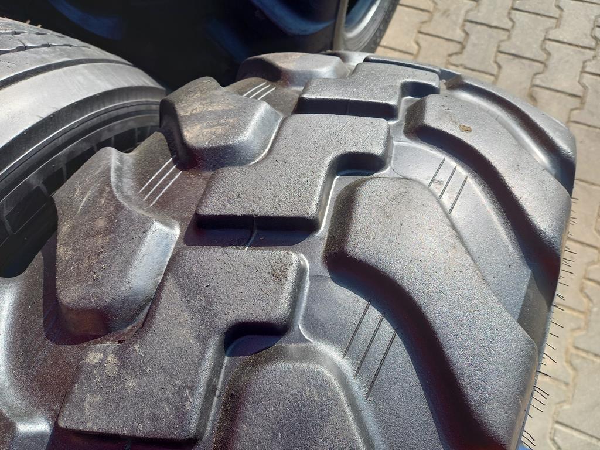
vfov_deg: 54.9
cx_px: 300
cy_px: 225
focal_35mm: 25
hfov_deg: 69.4
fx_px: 433
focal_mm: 4.65
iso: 50
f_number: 1.8
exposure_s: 1/315
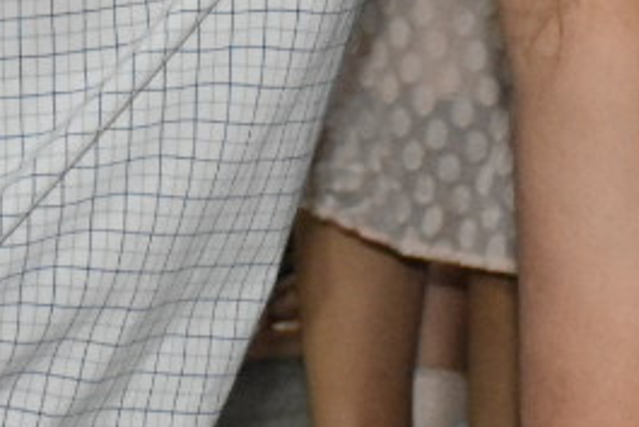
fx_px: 5702
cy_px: -207
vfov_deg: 4.3
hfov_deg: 6.4
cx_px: 292
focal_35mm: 321
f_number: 4.2
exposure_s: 1/100
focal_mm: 35
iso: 3200
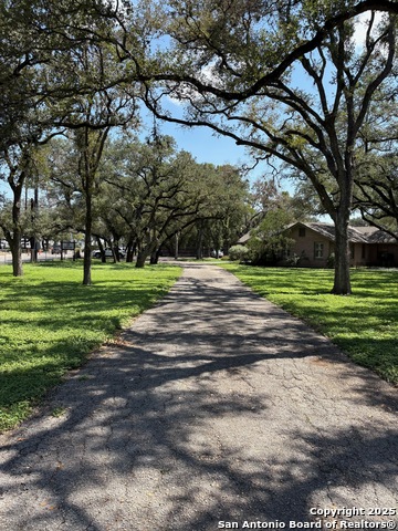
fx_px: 399
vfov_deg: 67.3
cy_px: 266
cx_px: 199
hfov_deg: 53.1
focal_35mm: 26
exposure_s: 1/1451
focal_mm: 5.96
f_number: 1.6
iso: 50
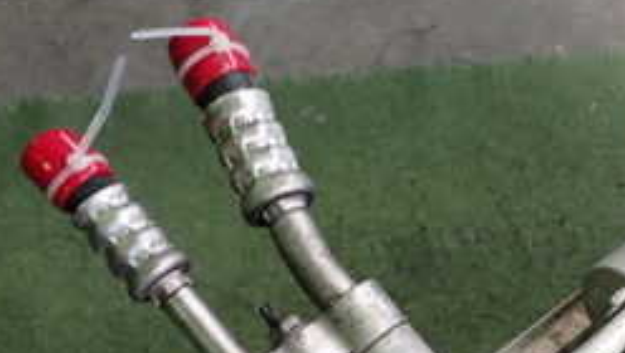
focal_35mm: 79
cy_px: 209
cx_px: 643
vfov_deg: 15.3
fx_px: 1310
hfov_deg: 25.4
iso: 200
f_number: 2.3
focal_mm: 5.4
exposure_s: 1/60
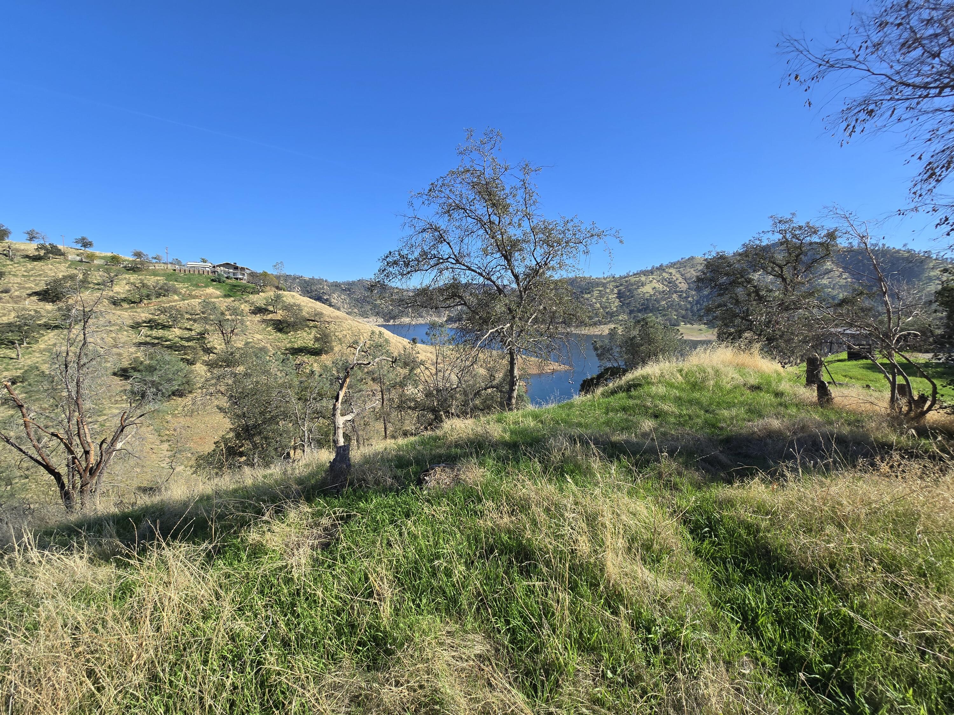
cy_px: 358
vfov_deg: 89.9
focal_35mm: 13
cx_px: 477
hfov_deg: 106.2
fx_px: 358
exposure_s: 1/1765
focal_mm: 2.2
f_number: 2.2
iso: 50
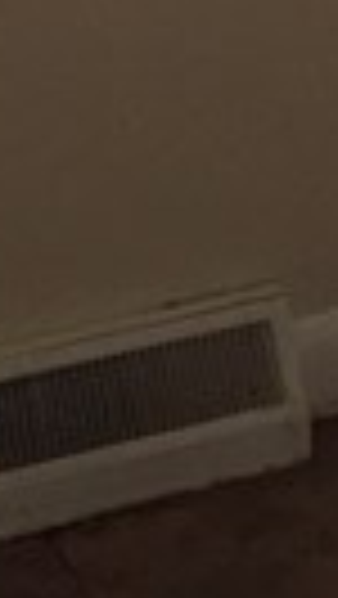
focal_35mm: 243
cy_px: -692
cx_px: 1663
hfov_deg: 4.4
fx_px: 3864
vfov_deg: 8.3
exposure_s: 1/120
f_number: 2.2
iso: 50
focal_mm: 4.15
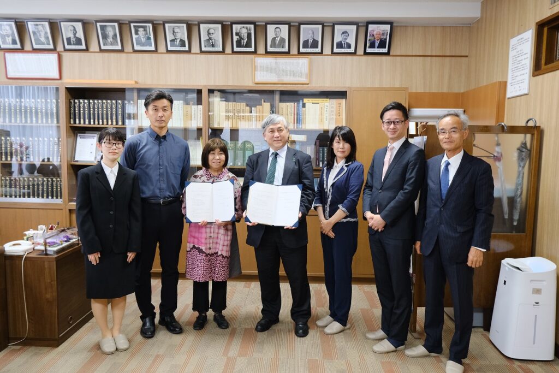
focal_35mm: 29
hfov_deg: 63.7
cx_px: 280
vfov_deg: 45.0
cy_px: 186
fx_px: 450
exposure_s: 1/100
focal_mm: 19.2
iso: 1600
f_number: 4
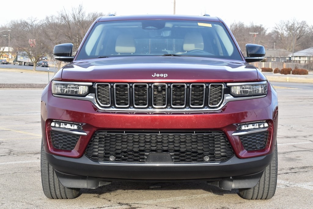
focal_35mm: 72
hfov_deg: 28.1
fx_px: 626
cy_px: 104
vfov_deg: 18.9
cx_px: 156
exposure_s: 1/125
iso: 400
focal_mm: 48
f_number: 9
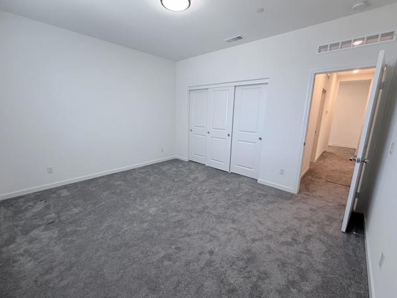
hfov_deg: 98.2
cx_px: 196
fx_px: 172
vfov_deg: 81.8
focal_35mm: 15
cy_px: 146
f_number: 2.2
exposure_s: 1/120
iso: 250
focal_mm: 2.22
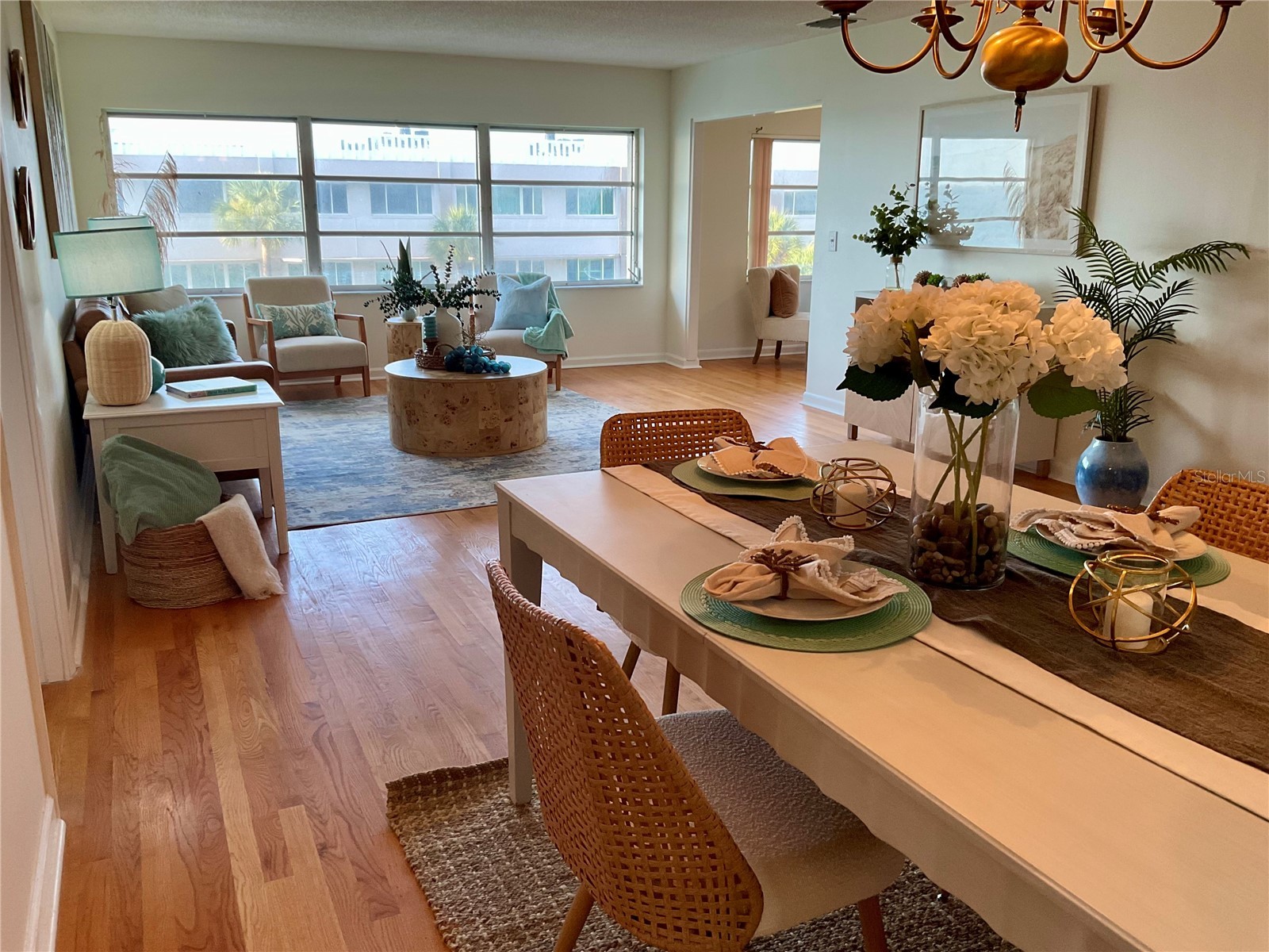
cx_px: 634
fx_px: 1063
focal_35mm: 29
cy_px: 476
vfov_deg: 48.2
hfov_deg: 61.7
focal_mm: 3
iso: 64
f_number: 1.8
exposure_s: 1/120
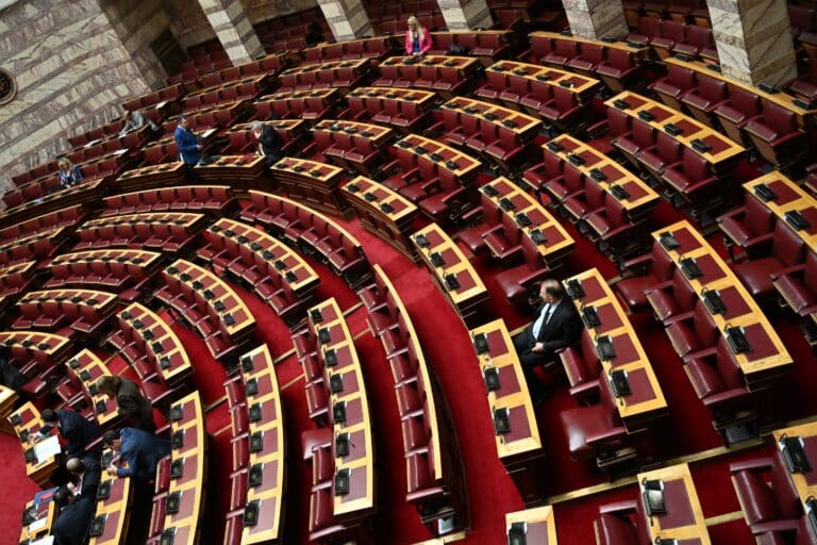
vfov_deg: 36.9
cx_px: 408
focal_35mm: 36
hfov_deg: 53.1
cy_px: 272
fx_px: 817
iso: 2500
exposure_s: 1/500
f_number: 5
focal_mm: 36
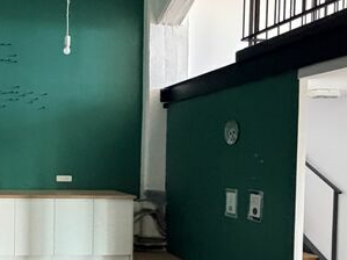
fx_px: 451
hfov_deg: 38.6
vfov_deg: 32.0
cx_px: 22
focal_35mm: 45
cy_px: 167
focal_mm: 2.22
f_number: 2.2
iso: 640
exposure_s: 1/60
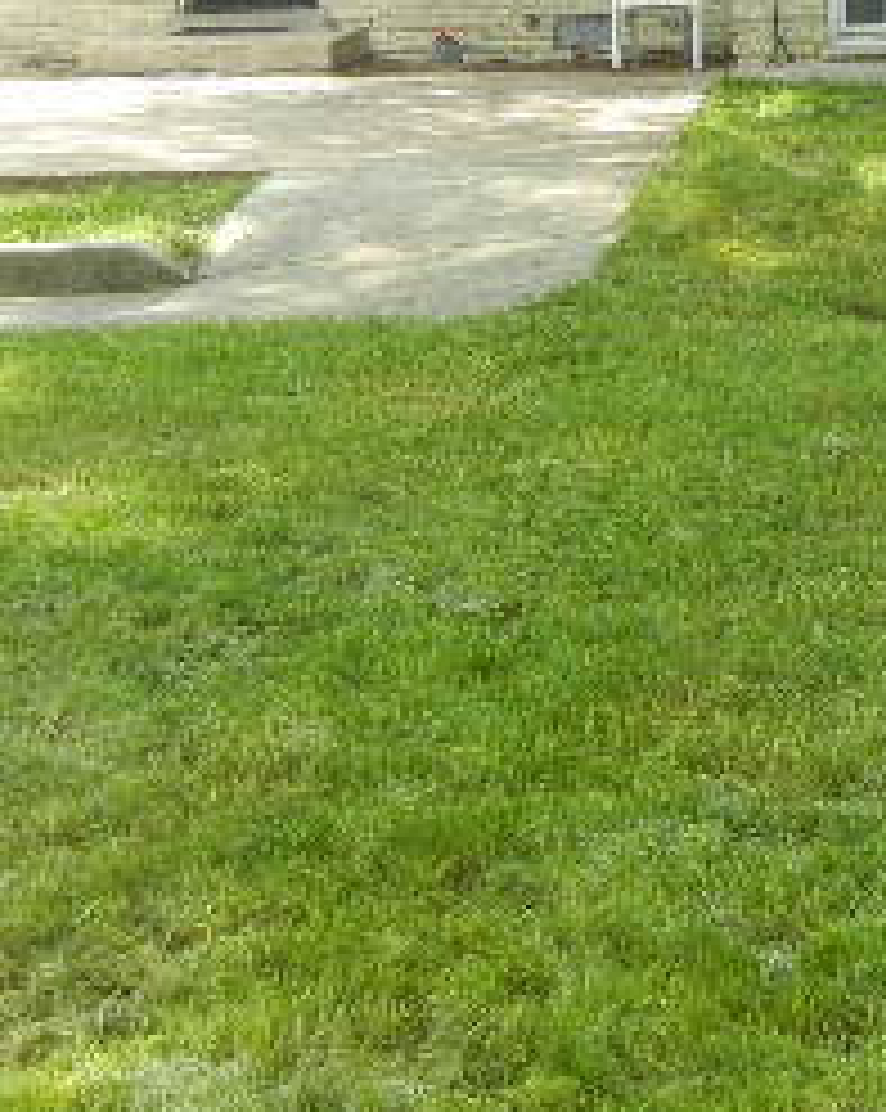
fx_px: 2496
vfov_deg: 24.5
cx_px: 935
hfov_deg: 19.4
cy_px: 135
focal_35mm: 76
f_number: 3.5
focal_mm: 5.4
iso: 160
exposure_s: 1/147
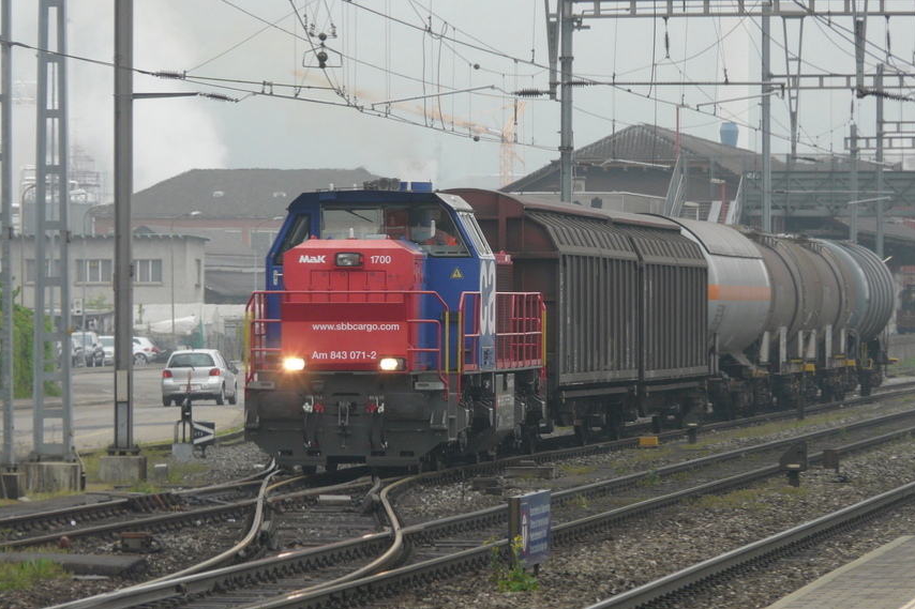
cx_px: 495
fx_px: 8080
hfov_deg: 6.5
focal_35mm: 318
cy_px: 298
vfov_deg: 4.3
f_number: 4
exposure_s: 1/200
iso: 100
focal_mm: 42.9
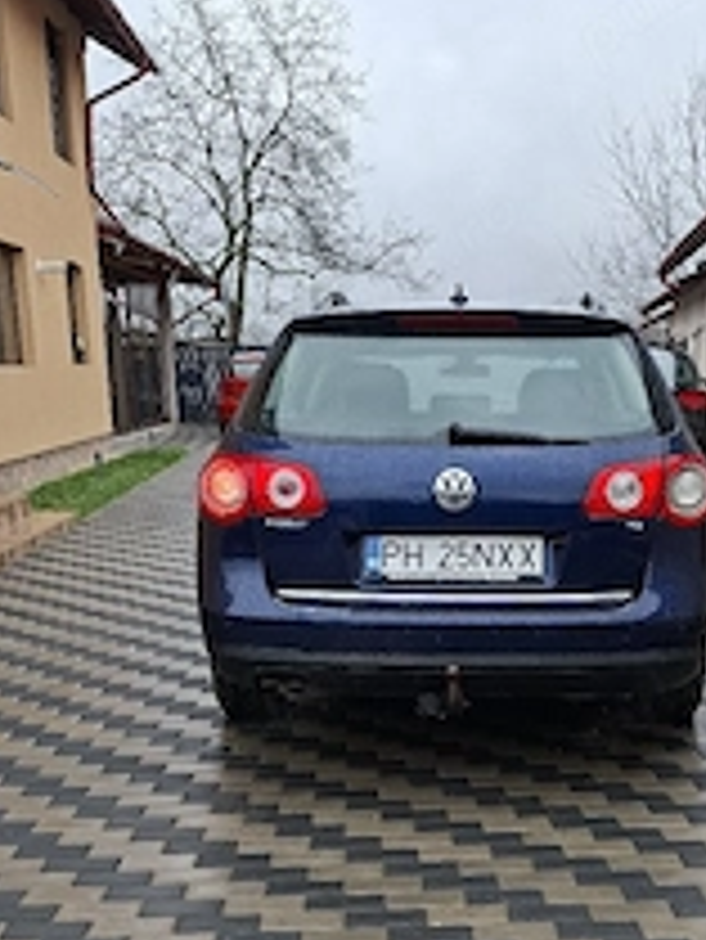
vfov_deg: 41.6
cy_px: 706
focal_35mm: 44
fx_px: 1195
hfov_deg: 32.7
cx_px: 463
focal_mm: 5.54
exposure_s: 1/294
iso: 50
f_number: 1.8
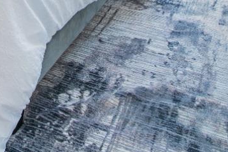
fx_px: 424
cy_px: -162
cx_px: 2
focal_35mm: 67
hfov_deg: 28.3
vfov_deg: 15.6
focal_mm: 16
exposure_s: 1/60
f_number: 10
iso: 100
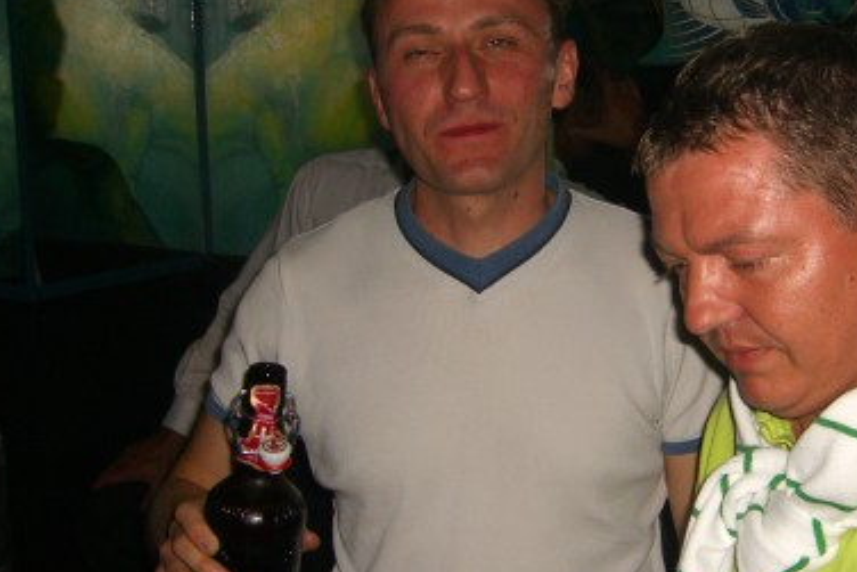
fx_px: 1500
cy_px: 344
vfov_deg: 21.6
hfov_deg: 31.4
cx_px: 620
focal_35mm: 63
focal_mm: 7.9
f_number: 2.8
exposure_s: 1/60
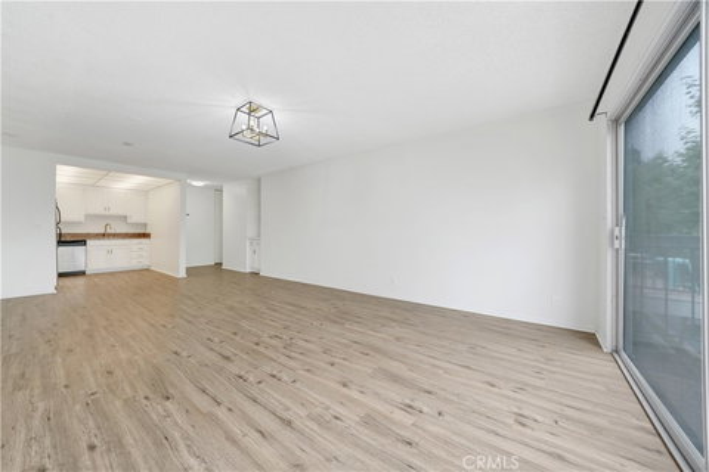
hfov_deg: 112.6
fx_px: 236
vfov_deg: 90.0
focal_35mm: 12
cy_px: 236
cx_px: 354
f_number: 8
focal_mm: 12
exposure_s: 1/20
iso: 400
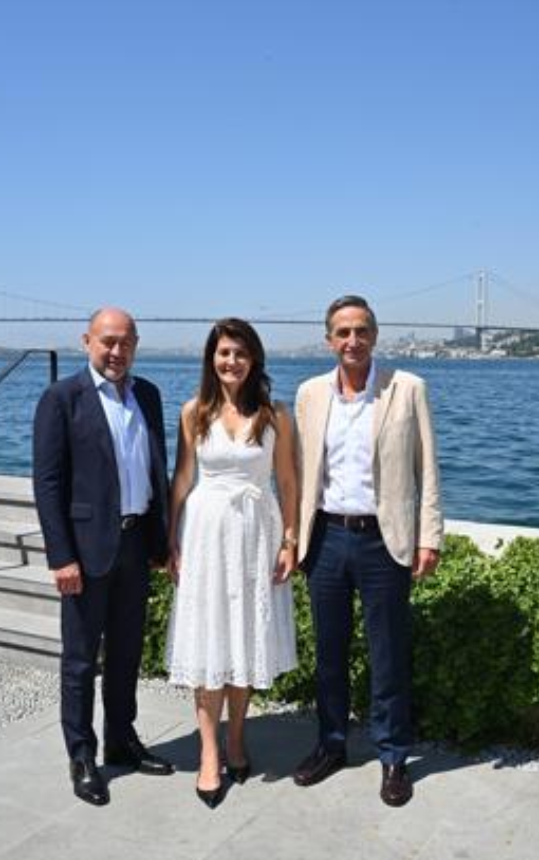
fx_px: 938
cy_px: 429
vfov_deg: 49.2
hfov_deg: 32.0
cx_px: 261
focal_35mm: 40
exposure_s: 1/1250
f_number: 10
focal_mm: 39
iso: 500
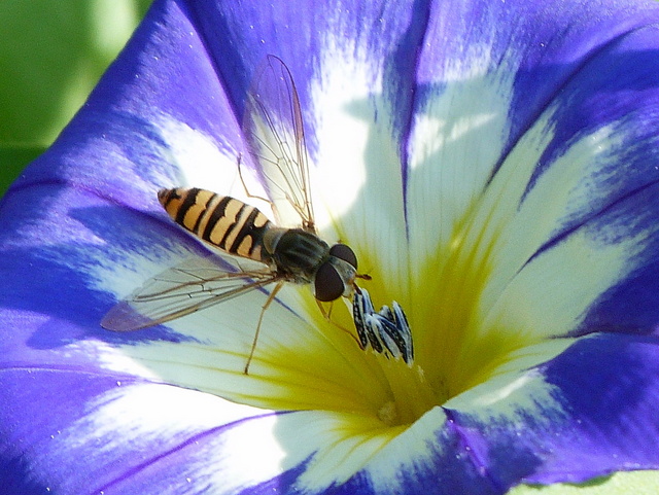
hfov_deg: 2.5
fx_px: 15222
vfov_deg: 1.9
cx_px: 330
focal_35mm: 799
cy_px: 248
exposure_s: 1/160
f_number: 5.2
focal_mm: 108
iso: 80
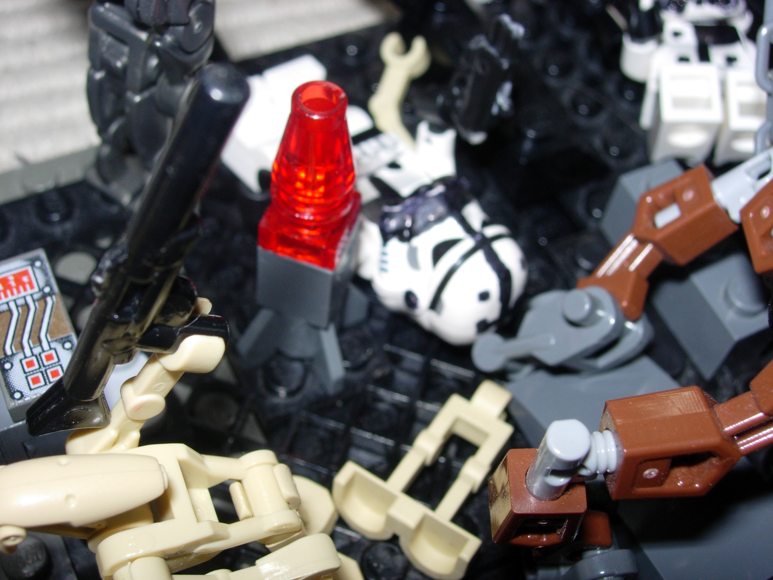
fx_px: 1139
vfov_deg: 28.6
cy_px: 290
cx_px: 386
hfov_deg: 37.5
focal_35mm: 51
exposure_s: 1/64
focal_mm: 10.6
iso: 79
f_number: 5.4
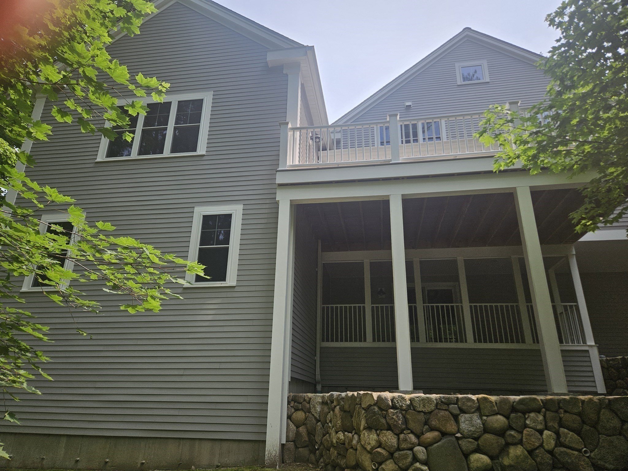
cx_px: 314
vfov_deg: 58.9
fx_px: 417
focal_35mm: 23
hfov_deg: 73.9
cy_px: 236
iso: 25
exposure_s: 1/763
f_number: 1.8
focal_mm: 5.4
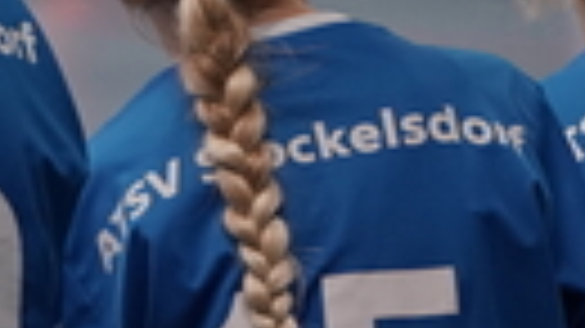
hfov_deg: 3.1
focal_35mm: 692
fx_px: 10730
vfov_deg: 1.8
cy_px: 164
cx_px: 803
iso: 2500
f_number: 3.5
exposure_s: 1/320
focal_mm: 135
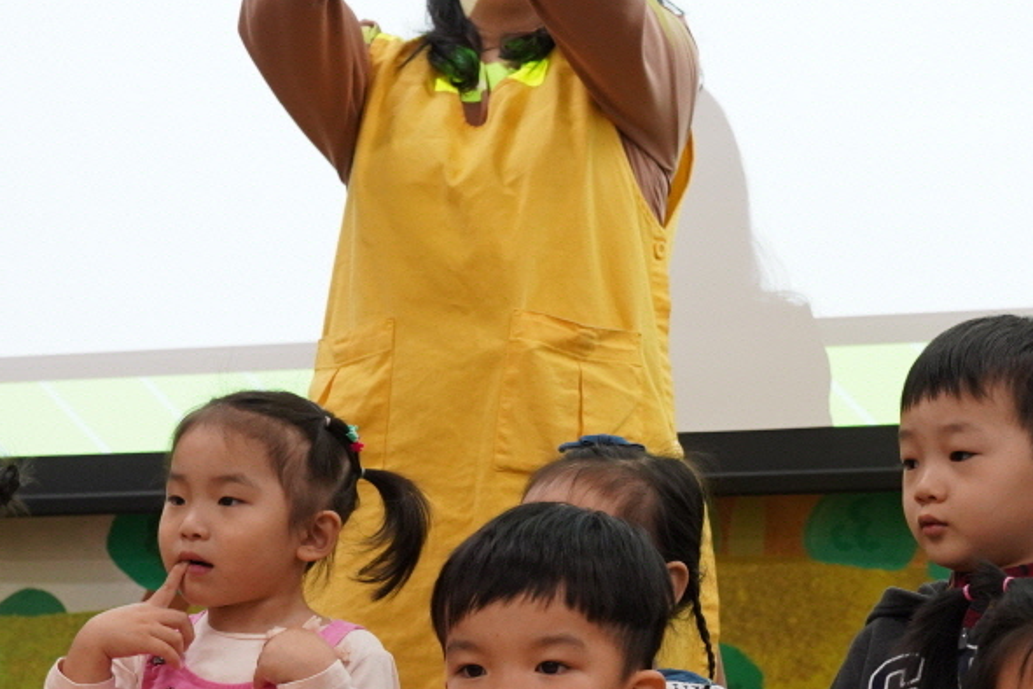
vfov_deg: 13.7
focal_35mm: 99
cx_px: 689
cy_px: 664
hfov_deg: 20.5
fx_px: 2841
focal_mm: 45
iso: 2500
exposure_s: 1/160
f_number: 5.6
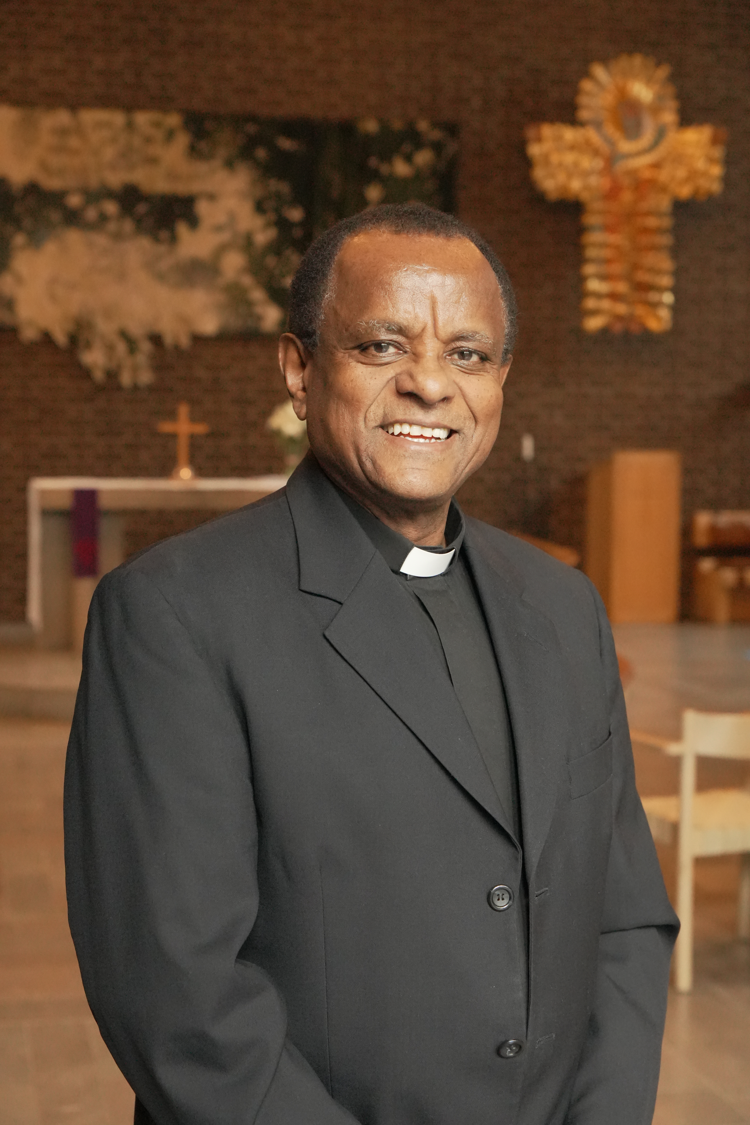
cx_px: 375
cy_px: 562
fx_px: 1922
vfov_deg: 32.6
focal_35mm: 62
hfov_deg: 22.1
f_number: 4
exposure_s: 1/250
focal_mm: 41
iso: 5000
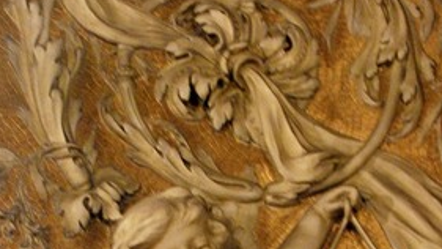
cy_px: 389
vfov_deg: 11.1
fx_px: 1220
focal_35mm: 104
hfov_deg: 20.5
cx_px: 253
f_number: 4.2
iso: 1600
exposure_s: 1/10
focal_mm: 31
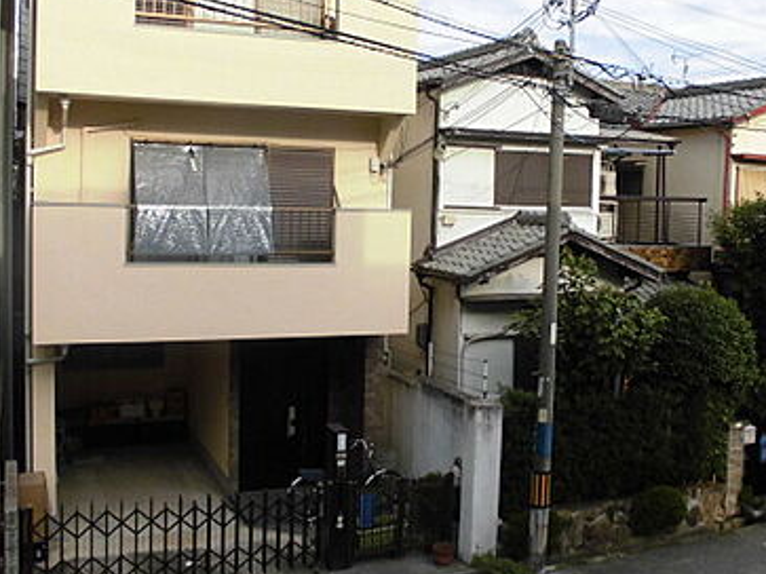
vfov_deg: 33.6
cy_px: 260
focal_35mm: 43
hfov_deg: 43.6
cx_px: 462
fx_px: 951
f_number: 3.5
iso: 100
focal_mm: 4.6
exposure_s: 1/320
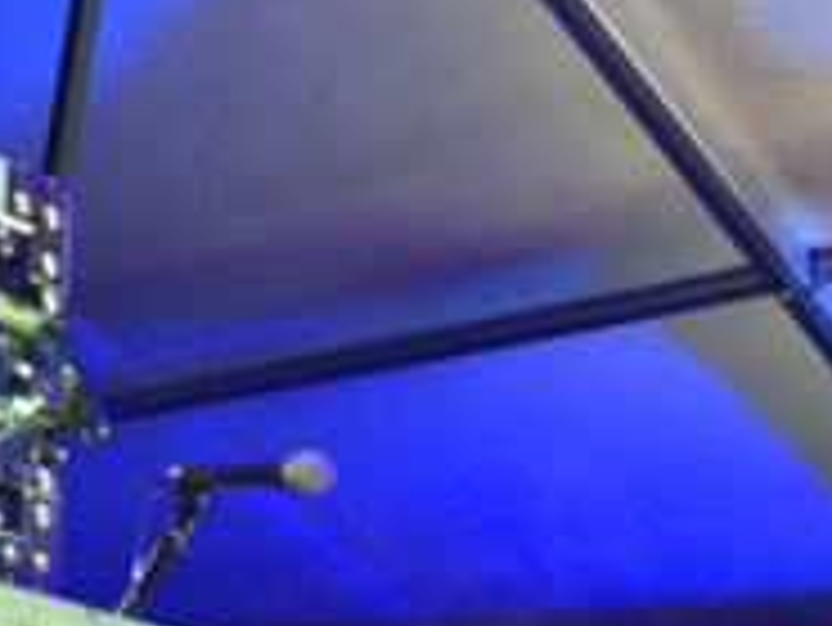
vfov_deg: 12.8
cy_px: 1040
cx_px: 913
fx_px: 2573
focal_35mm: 107
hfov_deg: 17.7
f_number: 2.4
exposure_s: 1/24
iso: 200
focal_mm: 3.3
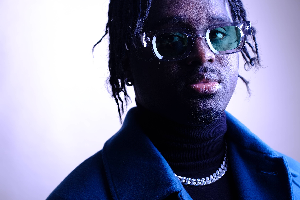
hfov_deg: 25.9
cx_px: 116
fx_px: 650
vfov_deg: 17.5
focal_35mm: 78
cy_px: 102
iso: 80
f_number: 4
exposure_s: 1/250
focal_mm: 35
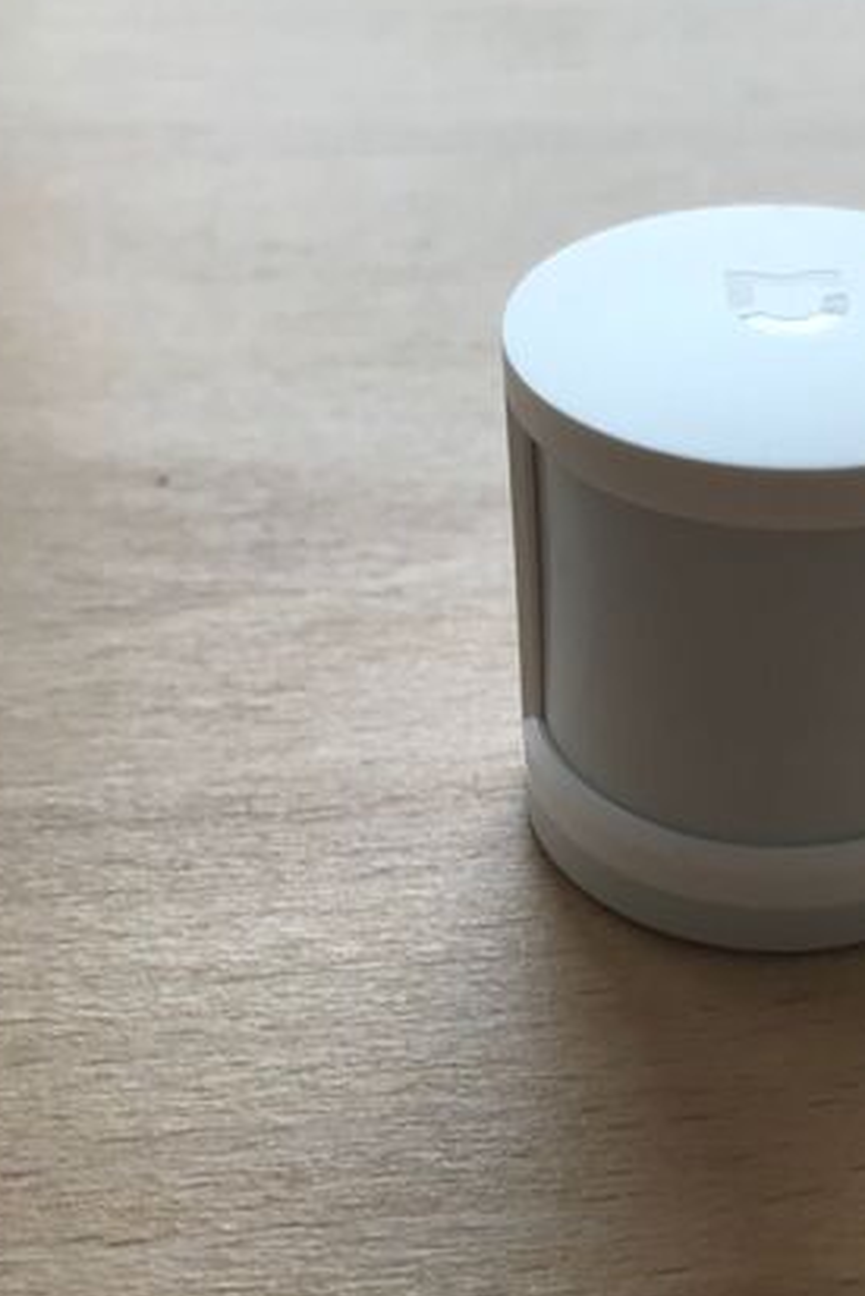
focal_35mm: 52
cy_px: 626
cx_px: 708
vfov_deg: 38.2
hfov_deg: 25.5
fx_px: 1872
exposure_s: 1/100
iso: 40
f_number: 1.8
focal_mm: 3.99
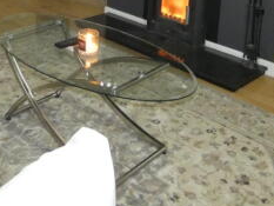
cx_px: 70
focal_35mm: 55
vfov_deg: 24.0
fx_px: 436
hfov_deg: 34.2
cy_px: -48
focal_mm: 3.9
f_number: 2.9
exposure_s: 1/60
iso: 800
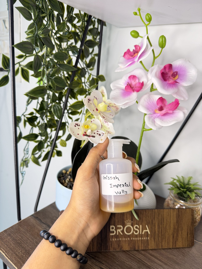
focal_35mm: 24
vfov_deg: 71.6
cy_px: 134
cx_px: 101
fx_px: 187
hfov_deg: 56.8
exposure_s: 1/100
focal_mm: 6.76
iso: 125
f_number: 1.78
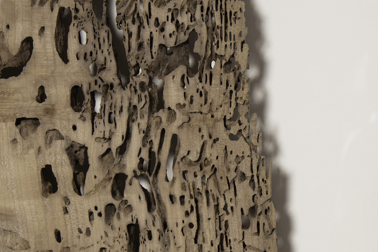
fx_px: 1281
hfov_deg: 16.5
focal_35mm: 122
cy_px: 196
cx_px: 346
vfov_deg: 11.2
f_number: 8
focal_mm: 58
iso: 100
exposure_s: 1/80
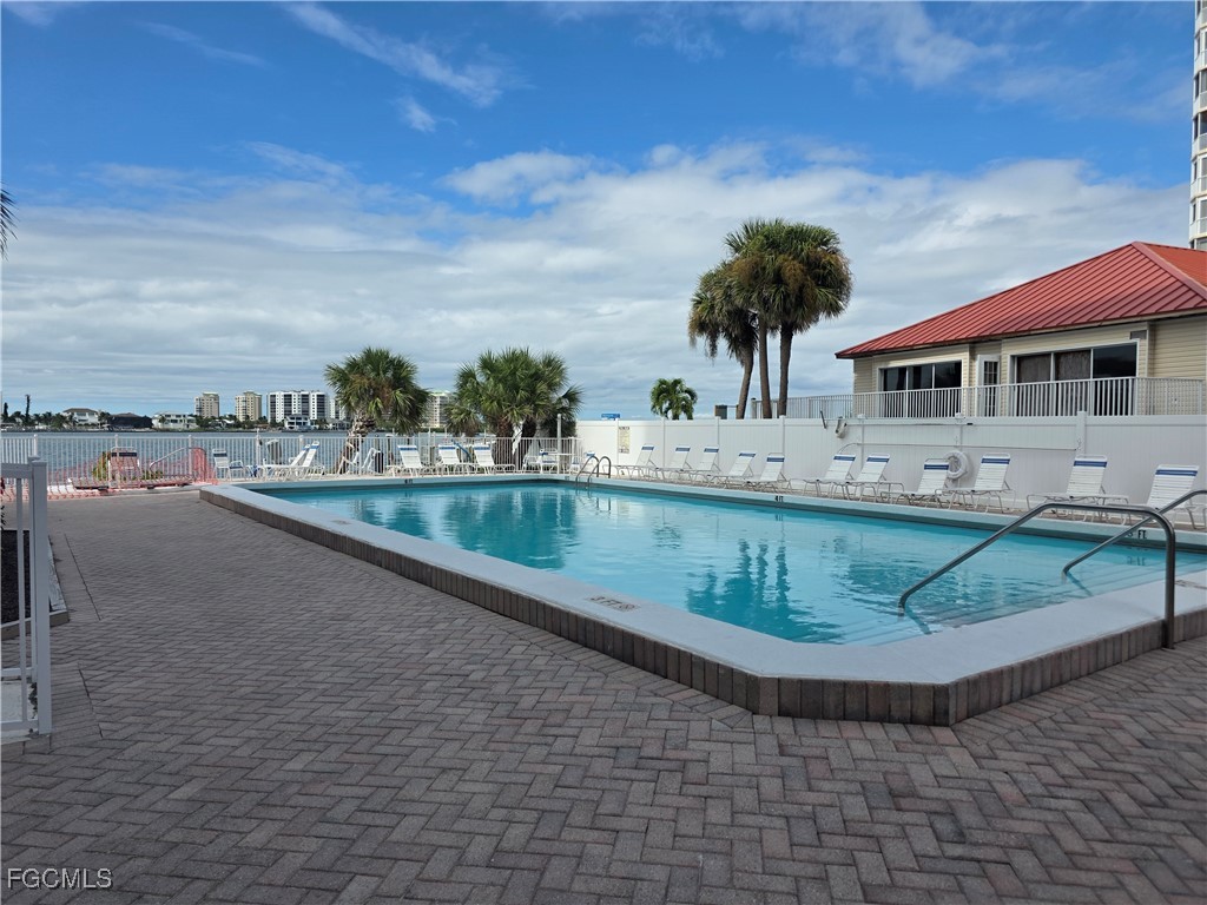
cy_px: 452
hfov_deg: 73.9
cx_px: 604
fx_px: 802
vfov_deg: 58.9
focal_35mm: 23
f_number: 1.7
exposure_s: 1/7333
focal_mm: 6.3
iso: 80
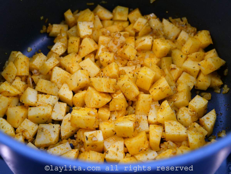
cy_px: 87
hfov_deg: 41.2
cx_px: 116
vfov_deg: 31.5
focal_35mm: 46
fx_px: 307
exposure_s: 1/60
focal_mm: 23
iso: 2000
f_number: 3.4
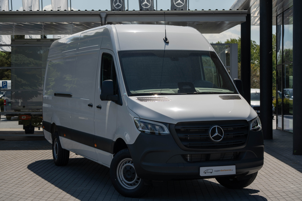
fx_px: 596
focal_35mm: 71
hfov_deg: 28.5
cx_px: 151
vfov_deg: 19.2
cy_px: 100
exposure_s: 1/160
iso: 100
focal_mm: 71
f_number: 6.3
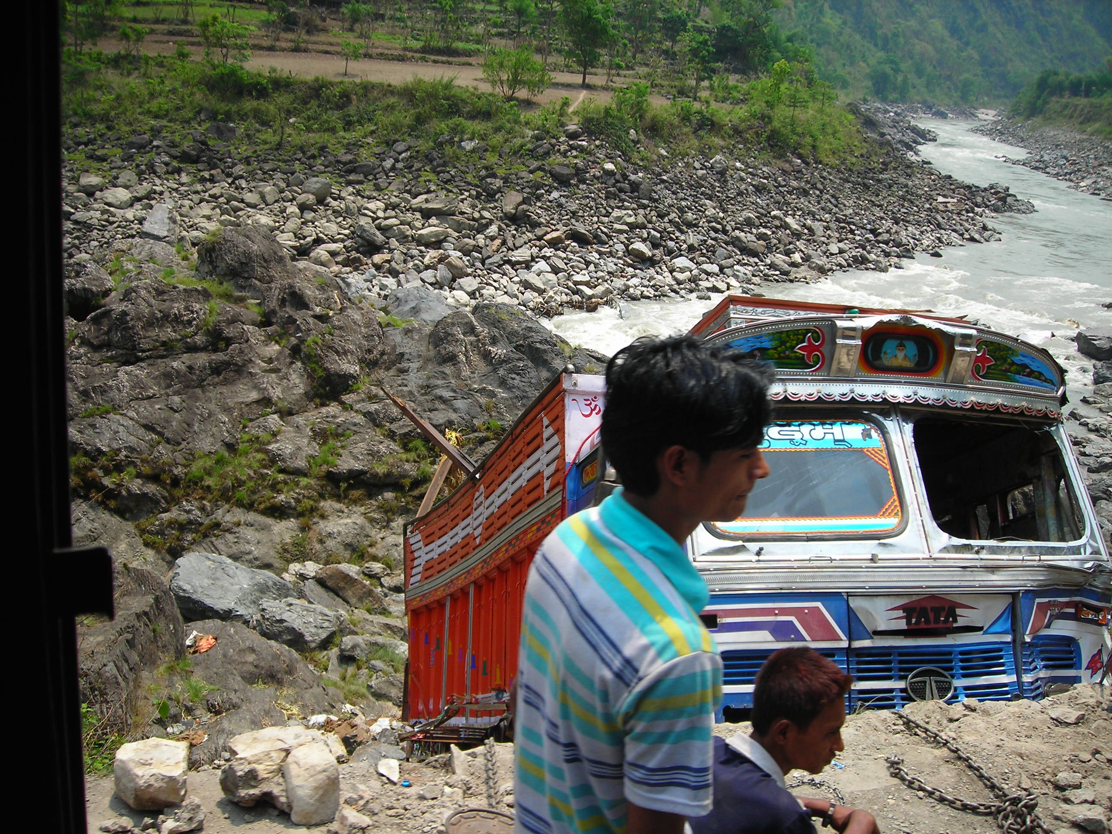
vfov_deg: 37.7
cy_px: 417
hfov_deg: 49.0
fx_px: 1221
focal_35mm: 38
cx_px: 556
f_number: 3.2
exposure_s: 1/368
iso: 50
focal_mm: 6.3
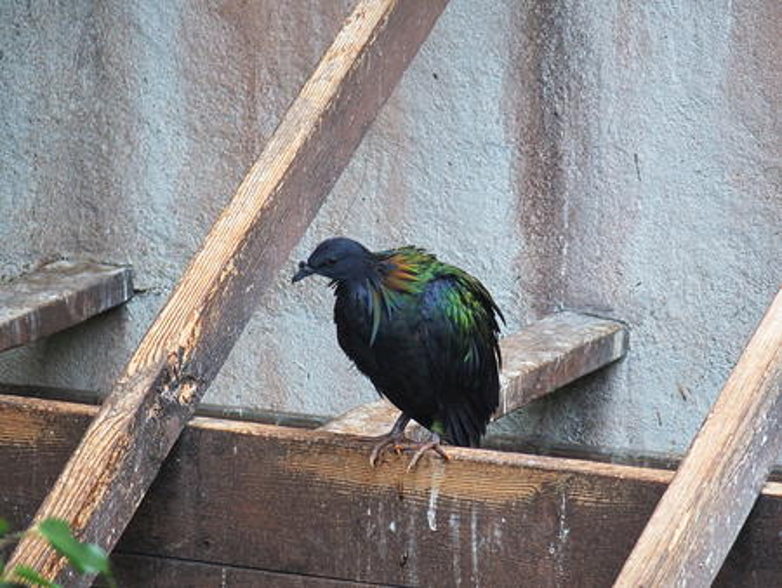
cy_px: 294
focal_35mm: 300
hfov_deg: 6.6
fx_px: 6781
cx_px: 391
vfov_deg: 5.0
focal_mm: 64.3
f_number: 2.8
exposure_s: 1/250
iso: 250
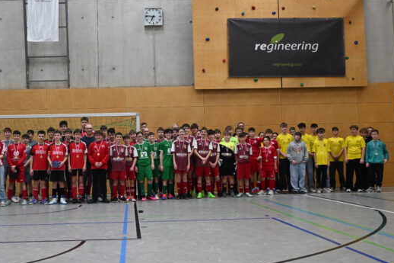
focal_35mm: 43
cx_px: 142
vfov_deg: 30.9
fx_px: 474
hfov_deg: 44.6
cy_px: 120
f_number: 3.8
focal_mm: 19.5
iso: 1000
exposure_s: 1/125
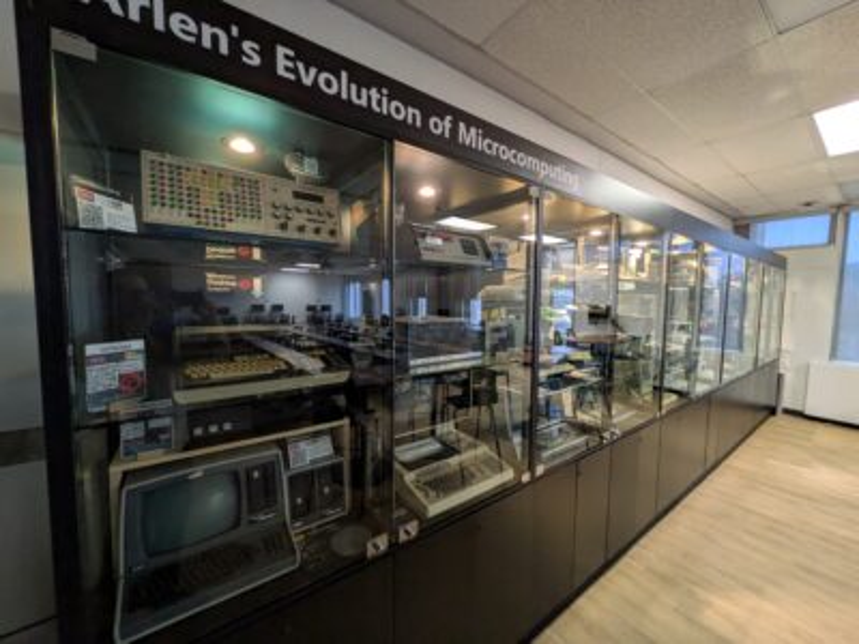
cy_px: 322
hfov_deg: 102.1
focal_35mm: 14
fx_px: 347
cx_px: 430
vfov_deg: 85.7
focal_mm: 1.83
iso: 229
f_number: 2.2
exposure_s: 1/24
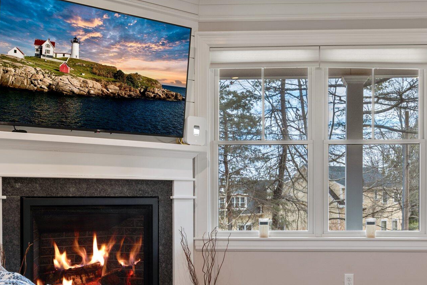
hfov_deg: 37.4
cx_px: 255
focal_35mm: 53
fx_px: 629
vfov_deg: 25.2
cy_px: 214
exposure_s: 1/3
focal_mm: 33
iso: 64
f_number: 9
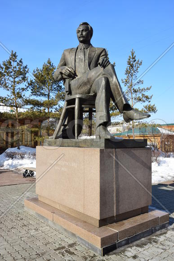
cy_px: 130
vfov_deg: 59.5
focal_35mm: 32
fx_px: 228
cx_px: 87
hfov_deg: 41.7
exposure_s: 1/200
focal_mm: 21
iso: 100
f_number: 8
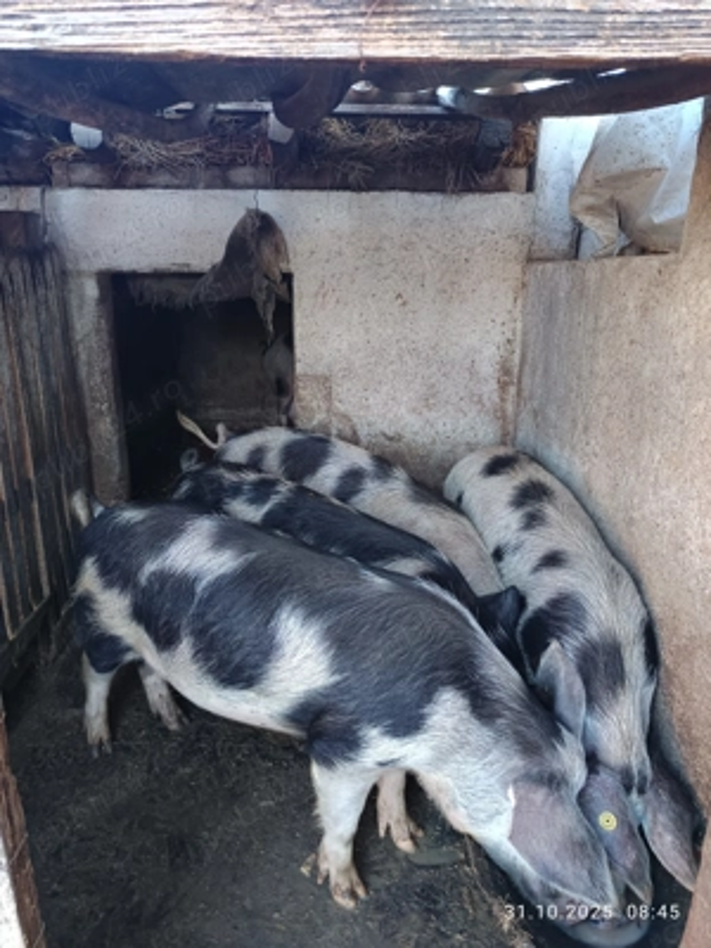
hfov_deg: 56.8
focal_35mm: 24
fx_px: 657
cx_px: 356
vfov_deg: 71.6
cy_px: 474
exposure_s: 1/50
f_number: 1.7
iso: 593
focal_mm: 5.31
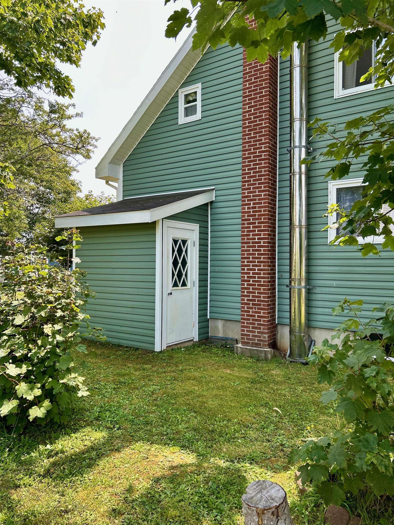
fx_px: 395
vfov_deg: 67.3
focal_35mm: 26
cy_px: 262
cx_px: 197
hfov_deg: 53.1
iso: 50
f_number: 1.5
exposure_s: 1/814
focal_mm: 5.7
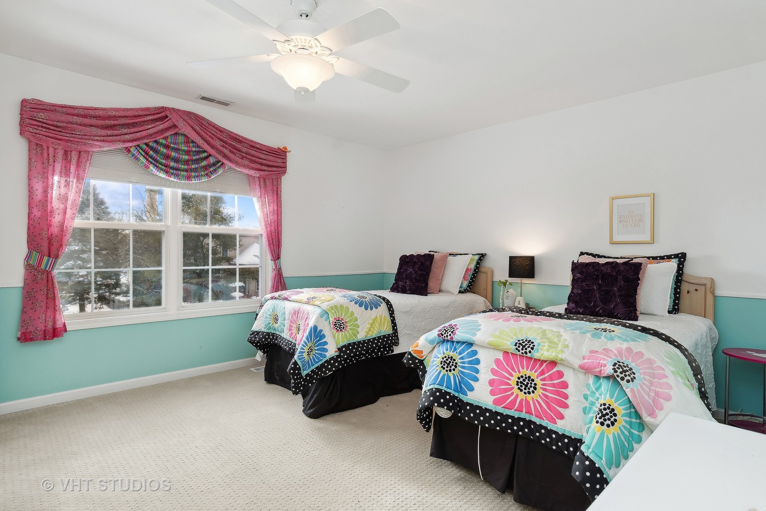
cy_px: 256
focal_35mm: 18
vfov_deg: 67.4
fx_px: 383
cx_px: 383
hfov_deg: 90.0
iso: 320
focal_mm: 12
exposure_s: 1/50
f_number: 8
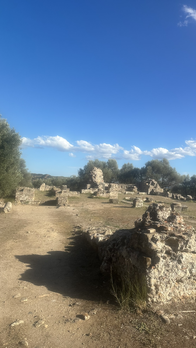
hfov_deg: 42.3
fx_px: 249
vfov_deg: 69.8
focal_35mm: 27
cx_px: 132
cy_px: 171
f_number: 1.78
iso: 80
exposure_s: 1/3861
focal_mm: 6.86
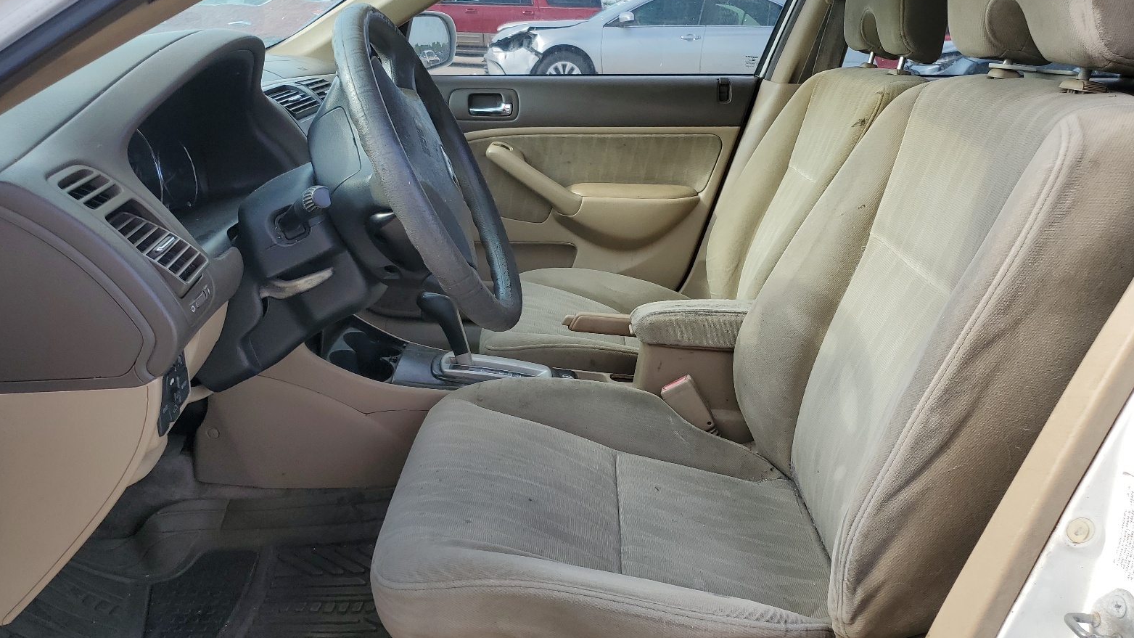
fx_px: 872
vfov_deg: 40.2
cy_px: 308
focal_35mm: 29
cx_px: 555
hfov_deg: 66.1
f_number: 1.5
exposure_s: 1/667
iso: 50
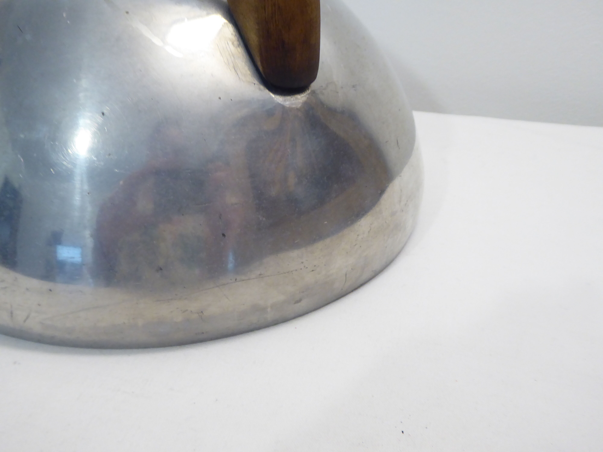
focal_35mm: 32
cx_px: 302
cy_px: 226
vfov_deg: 44.2
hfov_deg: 56.8
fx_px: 557
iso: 400
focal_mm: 5.4
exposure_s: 1/20
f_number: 3.5
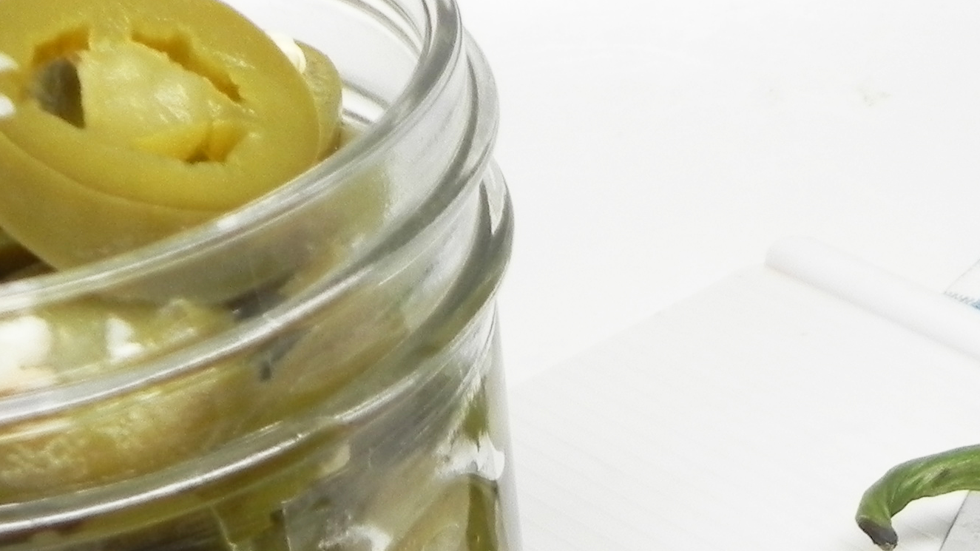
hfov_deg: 24.2
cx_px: 727
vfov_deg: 12.8
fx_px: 2261
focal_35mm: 87
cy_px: 938
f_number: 2.8
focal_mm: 5.2
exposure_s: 1/46.2
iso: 160
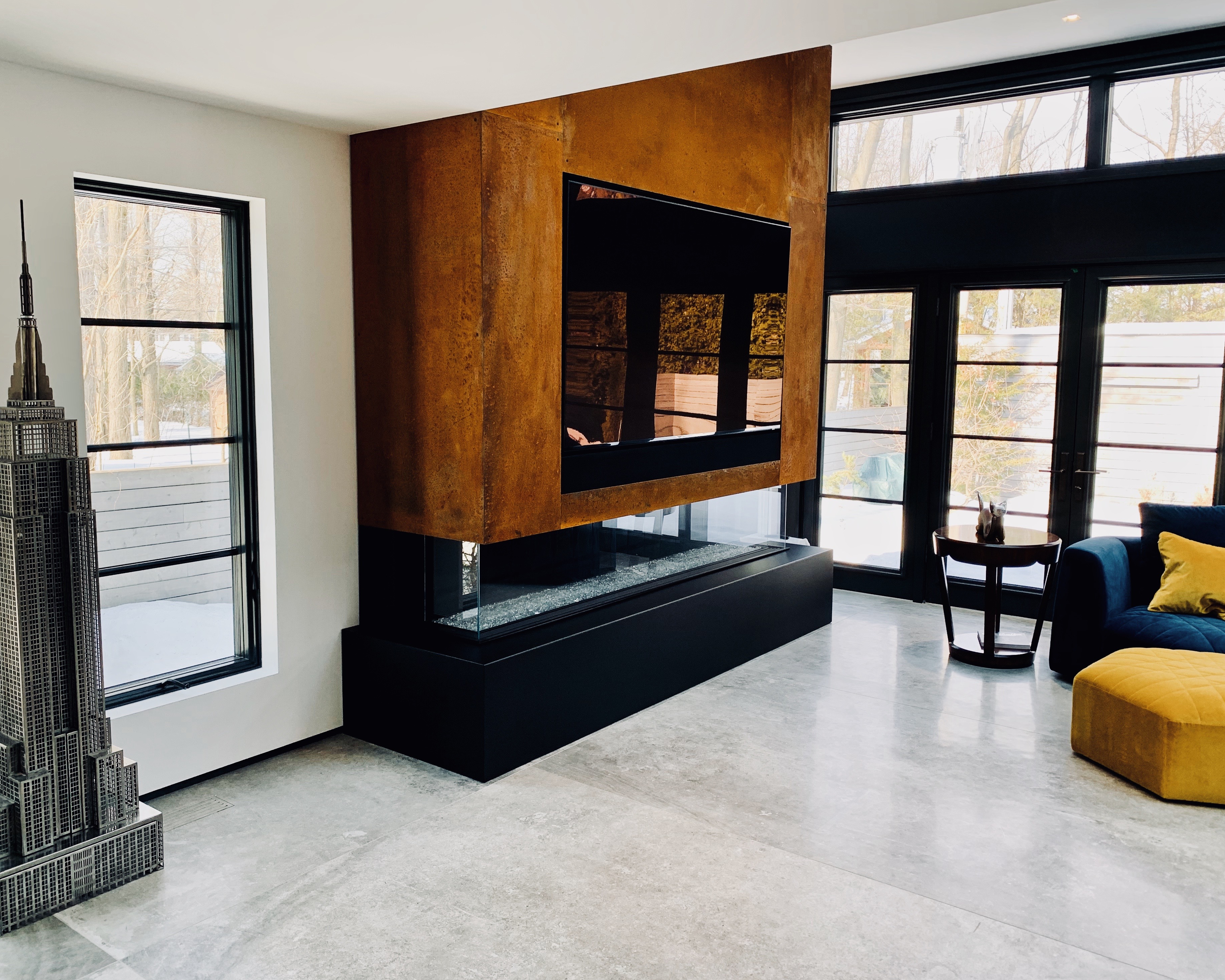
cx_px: 589
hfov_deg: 62.2
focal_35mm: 28
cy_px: 483
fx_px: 1015
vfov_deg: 51.5
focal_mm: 4.25
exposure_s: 1/121
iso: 40
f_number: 1.8
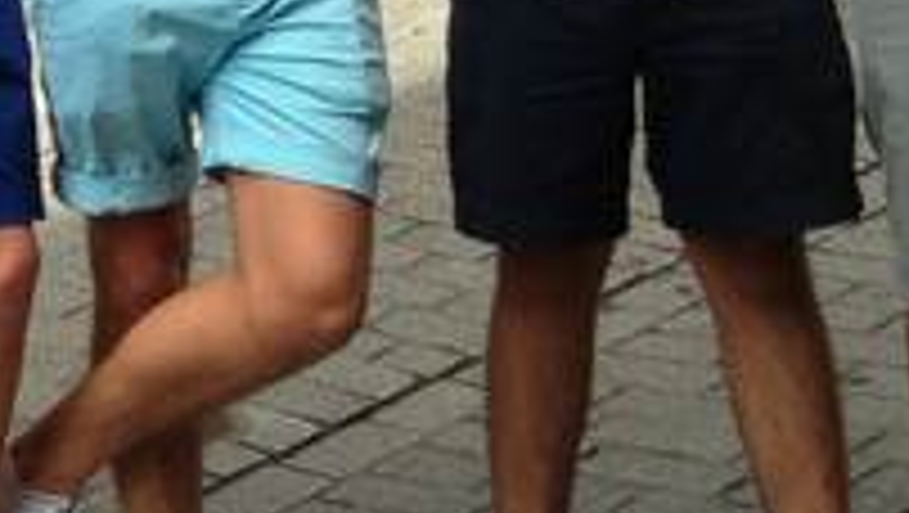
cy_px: -295
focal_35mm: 162
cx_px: -412
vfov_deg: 7.4
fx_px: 3908
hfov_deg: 12.7
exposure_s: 1/384
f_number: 2.4
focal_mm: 4.12
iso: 50
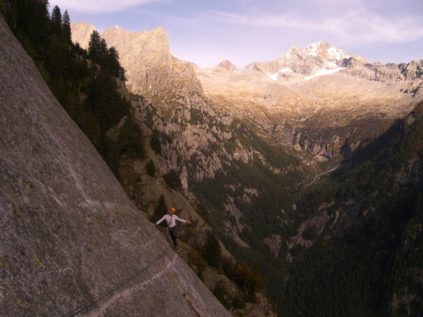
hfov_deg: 49.0
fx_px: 464
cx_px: 212
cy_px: 158
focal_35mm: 38
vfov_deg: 37.7
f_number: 4.4
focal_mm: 6.3
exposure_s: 1/400
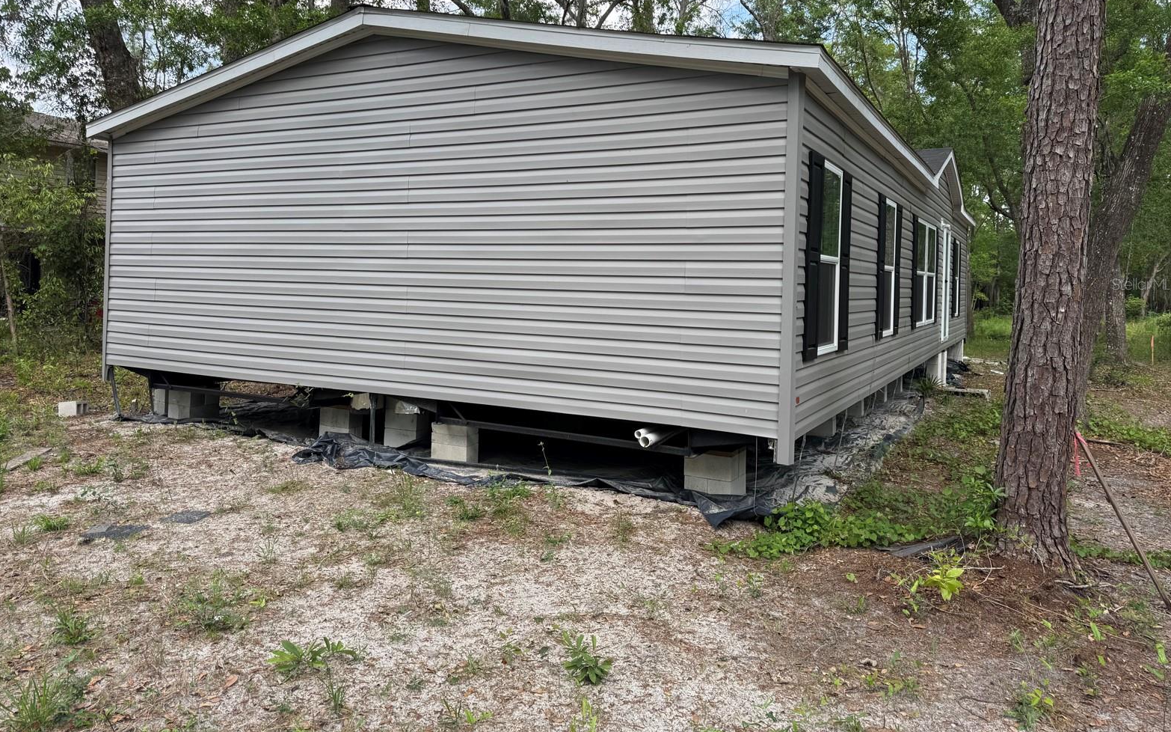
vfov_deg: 47.2
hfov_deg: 70.4
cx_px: 584
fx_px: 830
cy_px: 284
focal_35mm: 26
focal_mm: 6.76
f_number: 1.78
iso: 80
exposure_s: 1/685
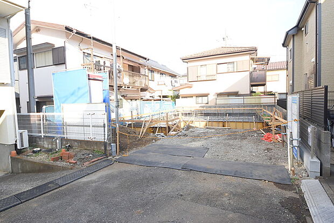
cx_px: 167
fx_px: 181
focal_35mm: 20
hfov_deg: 85.4
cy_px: 112
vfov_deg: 63.3
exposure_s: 1/250
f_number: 8
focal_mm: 13
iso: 400
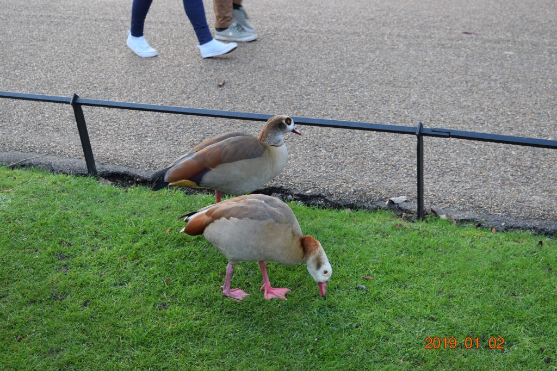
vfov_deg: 21.6
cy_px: 186
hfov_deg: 31.9
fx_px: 974
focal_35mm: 63
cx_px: 278
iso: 400
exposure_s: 1/125
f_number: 5.6
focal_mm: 42
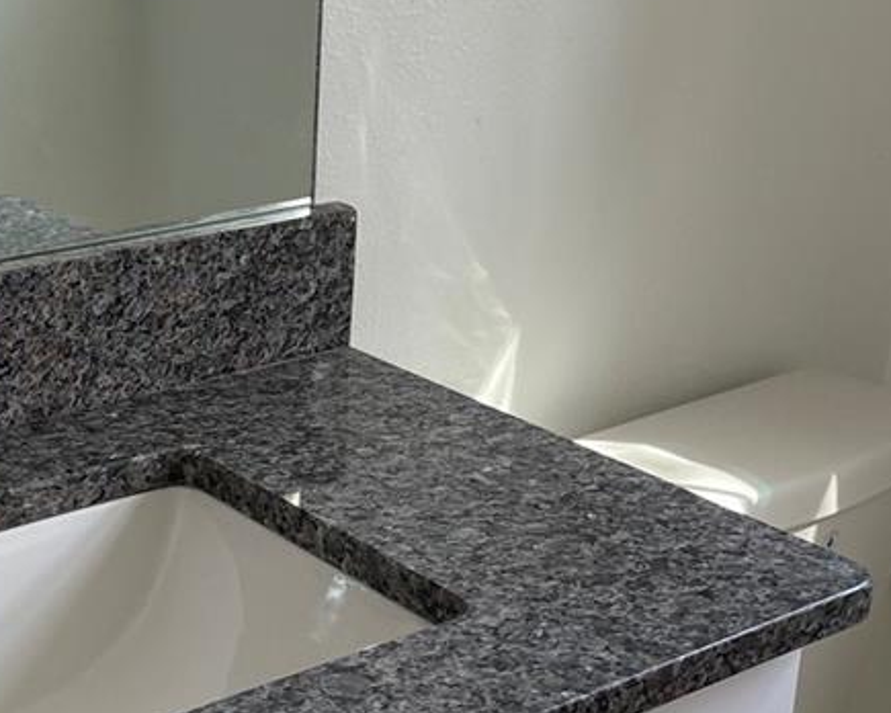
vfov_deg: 21.9
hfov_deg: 26.7
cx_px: 205
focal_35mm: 70
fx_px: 1846
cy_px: 377
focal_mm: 5.1
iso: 80
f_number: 1.6
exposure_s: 1/120
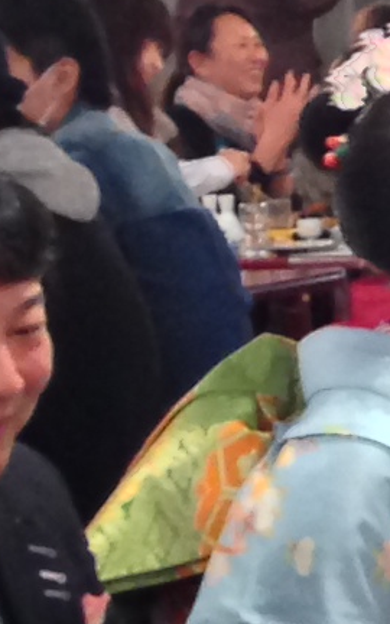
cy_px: 178
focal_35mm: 264
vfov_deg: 7.9
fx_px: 4490
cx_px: 1089
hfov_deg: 4.8
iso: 160
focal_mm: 4.12
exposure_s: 1/20
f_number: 2.4
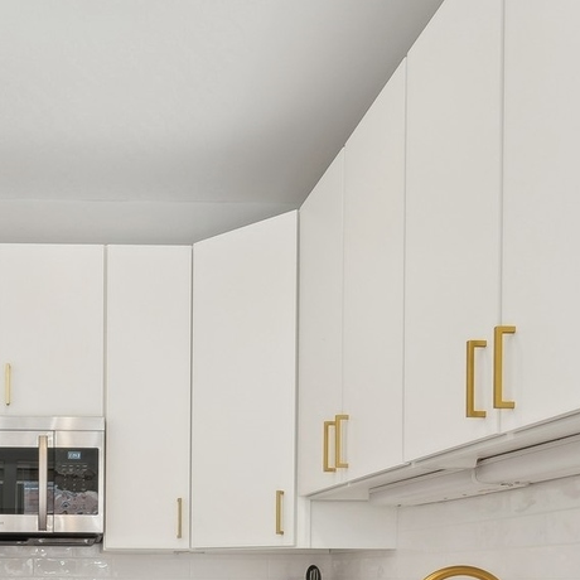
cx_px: 57
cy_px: 580
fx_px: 796
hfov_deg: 37.4
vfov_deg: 36.1
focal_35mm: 42
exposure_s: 1/10
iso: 100
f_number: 9
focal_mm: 14
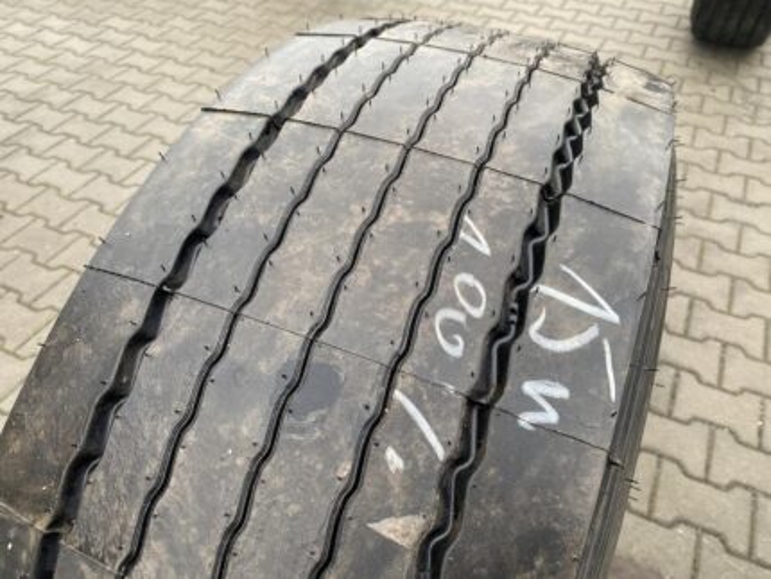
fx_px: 579
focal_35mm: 26
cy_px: 290
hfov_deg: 67.3
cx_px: 386
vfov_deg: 53.1
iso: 100
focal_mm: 4.25
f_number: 1.8
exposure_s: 1/121
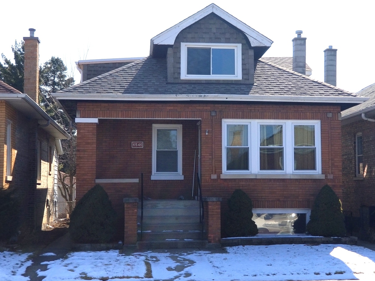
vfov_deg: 24.0
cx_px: 219
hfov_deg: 31.6
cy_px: 132
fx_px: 661
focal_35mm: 61
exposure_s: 1/1337
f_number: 2.4
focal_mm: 6
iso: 25
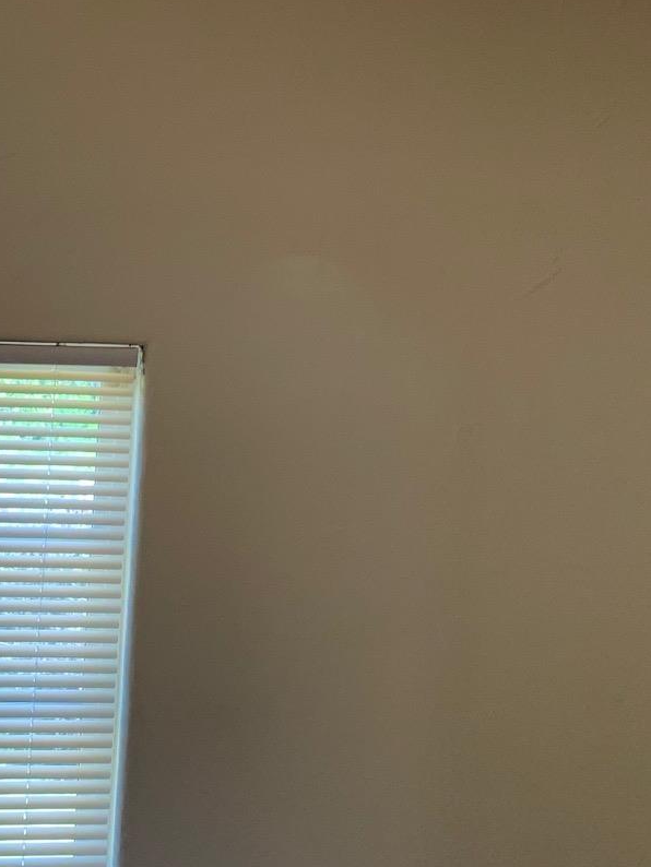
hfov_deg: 22.3
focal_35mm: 66
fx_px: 1654
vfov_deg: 27.9
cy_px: 38
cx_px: 360
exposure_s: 1/60
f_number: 1.8
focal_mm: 4.25
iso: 100
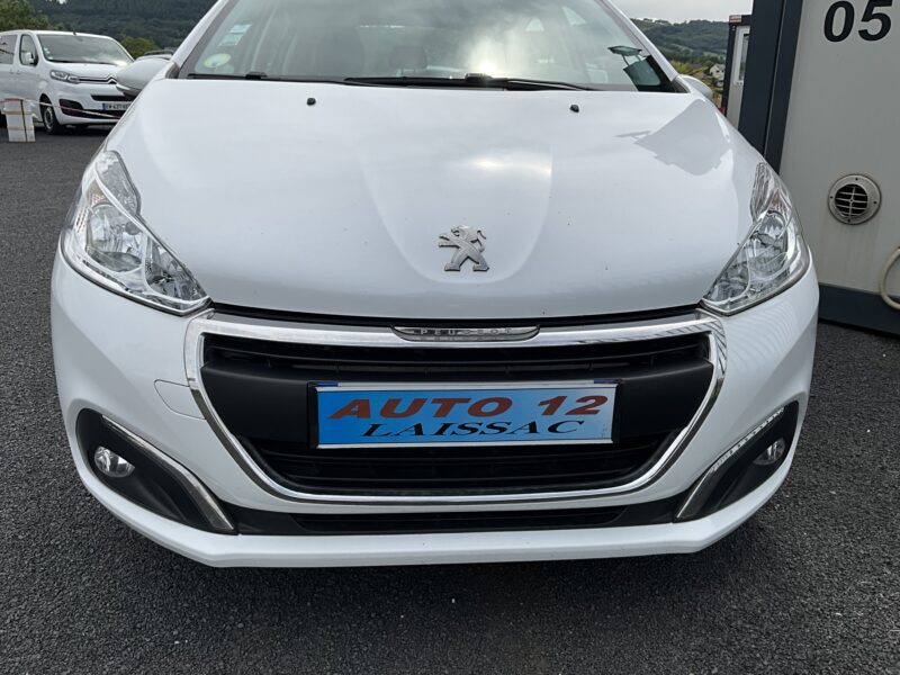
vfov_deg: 48.2
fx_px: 754
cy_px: 338
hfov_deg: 61.7
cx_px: 450
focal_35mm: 29
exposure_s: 1/2667
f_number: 1.8
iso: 25
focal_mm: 3
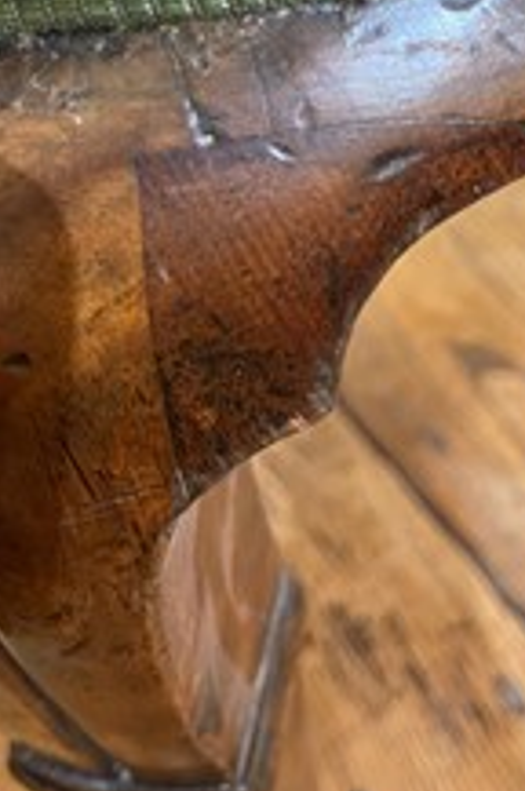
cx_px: 310
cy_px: 179
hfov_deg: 27.9
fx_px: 1053
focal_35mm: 48
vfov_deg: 39.8
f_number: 1.6
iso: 400
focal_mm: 5.1
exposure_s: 1/50
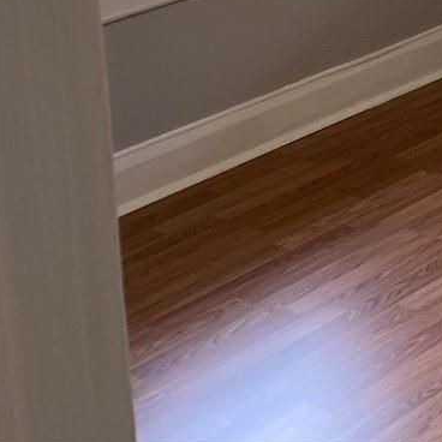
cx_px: 918
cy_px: -274
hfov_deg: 14.2
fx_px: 1445
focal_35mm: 100
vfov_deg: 15.6
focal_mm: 4.25
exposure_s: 1/120
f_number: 1.8
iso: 50
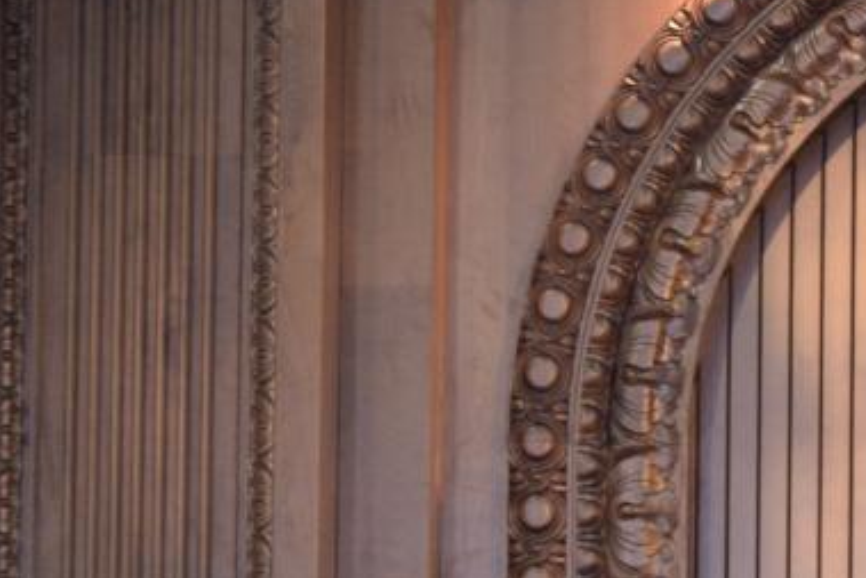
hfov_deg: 7.2
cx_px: 1149
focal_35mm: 284
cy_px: 715
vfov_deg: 4.8
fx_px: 6834
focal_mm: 105
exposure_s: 1/200
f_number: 2.8
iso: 1600
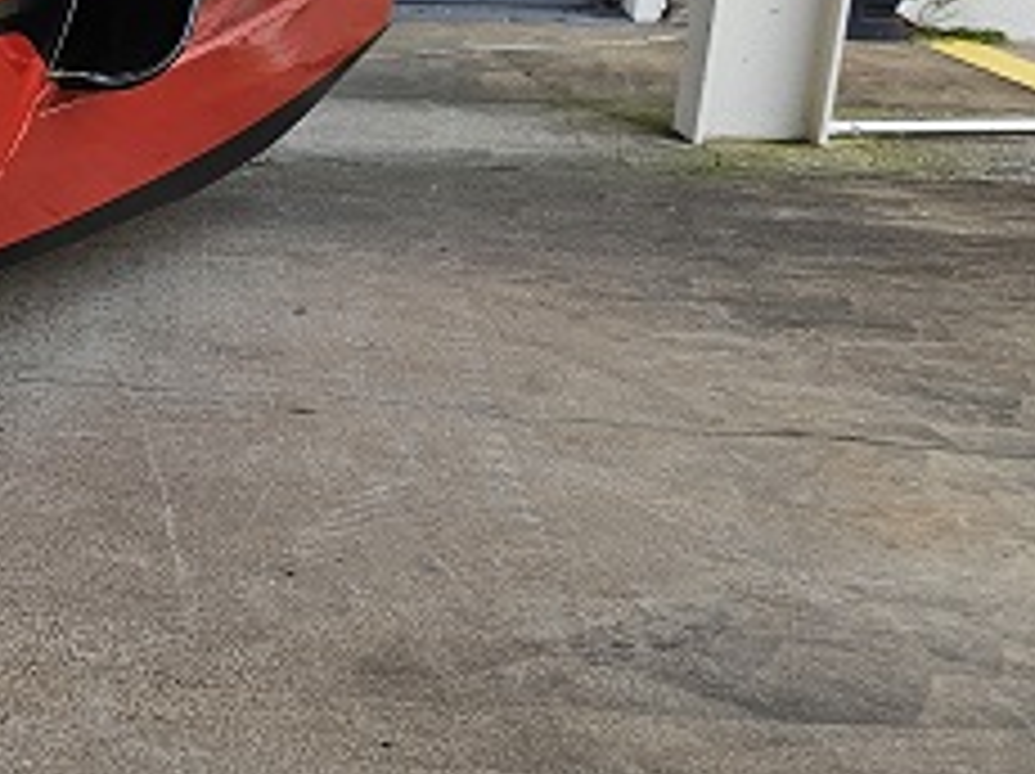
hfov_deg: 20.9
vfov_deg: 19.6
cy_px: 328
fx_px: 2240
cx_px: -630
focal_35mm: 75
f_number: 1.7
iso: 16
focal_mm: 6.3
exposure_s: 1/120
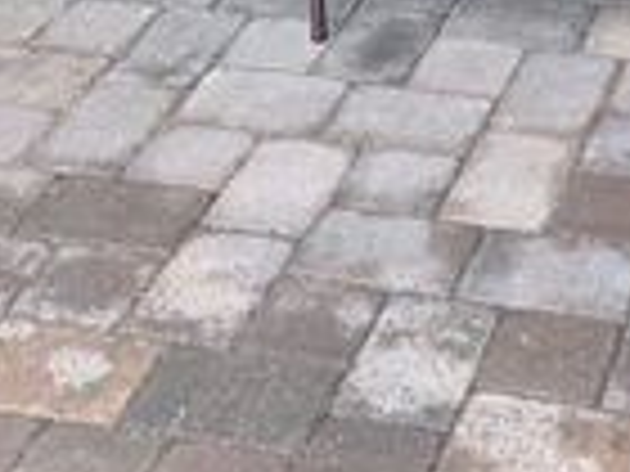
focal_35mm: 116
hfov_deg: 16.6
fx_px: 2111
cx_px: 632
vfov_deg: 10.7
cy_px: -697
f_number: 1.8
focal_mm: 5.4
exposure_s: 1/180
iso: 100
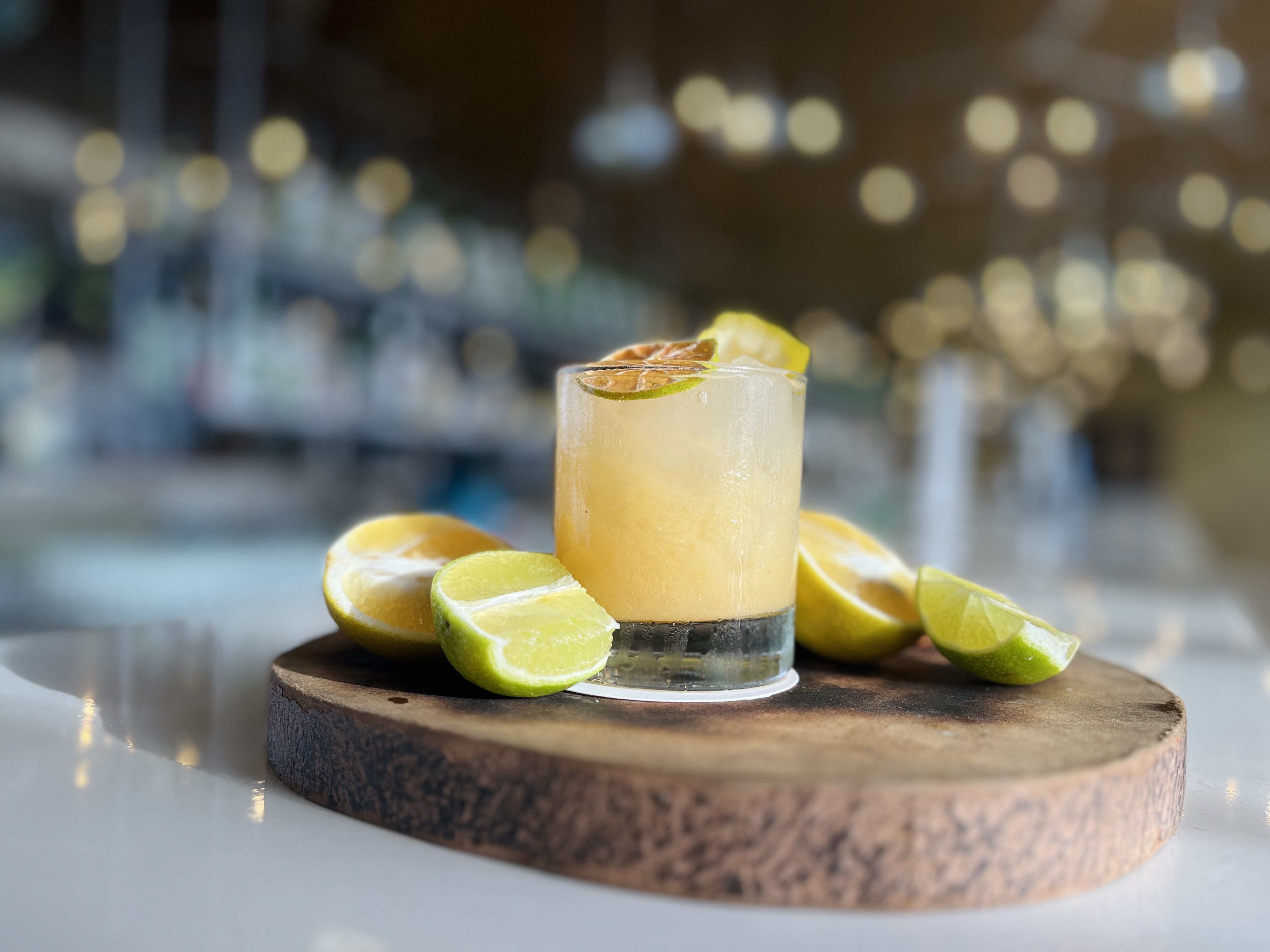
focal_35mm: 26
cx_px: 635
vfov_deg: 53.1
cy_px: 476
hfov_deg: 67.3
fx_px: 954
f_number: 1.6
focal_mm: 5.1
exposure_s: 1/483
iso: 50
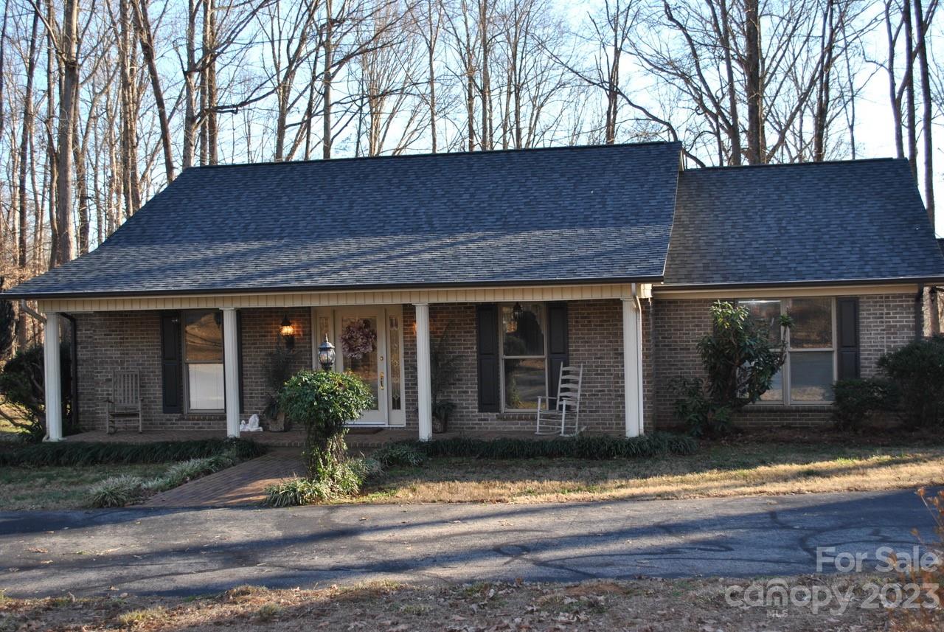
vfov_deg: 29.9
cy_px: 316
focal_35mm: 45
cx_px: 472
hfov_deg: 43.6
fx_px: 1181
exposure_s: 1/125
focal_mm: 30
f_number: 4.5
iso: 100
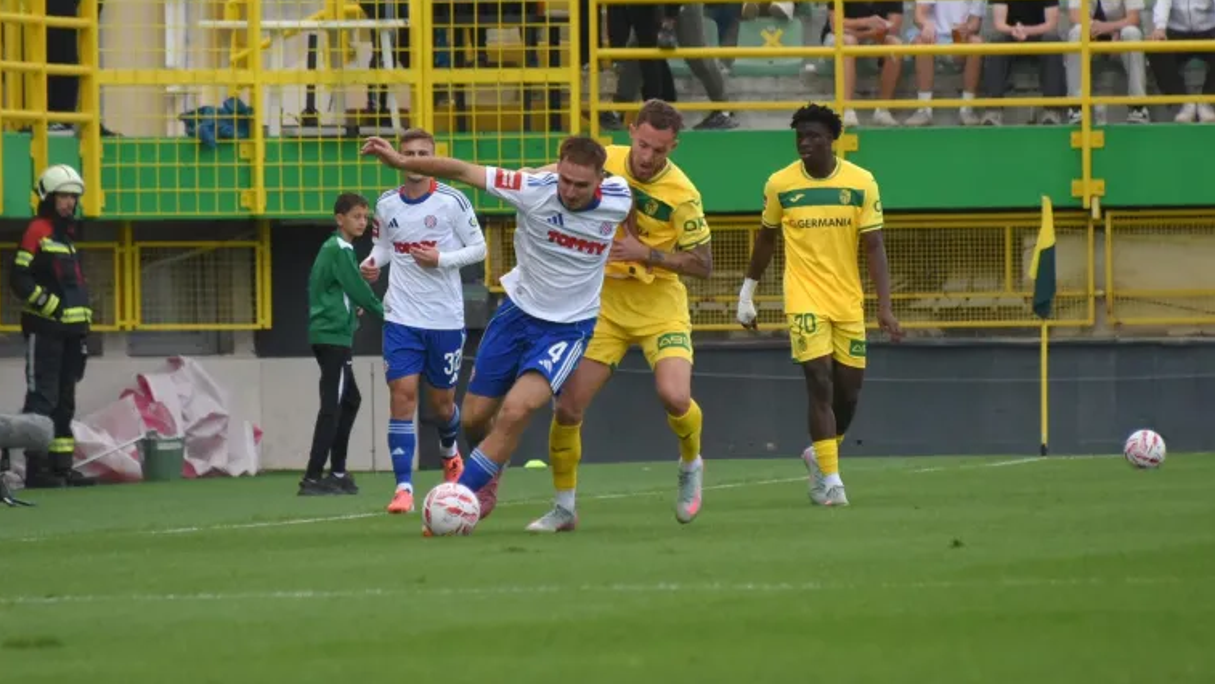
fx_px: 10182
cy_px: 291
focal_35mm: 316
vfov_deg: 3.8
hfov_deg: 6.8
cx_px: 607
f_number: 5.6
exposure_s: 1/4000
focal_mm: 300
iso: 2500
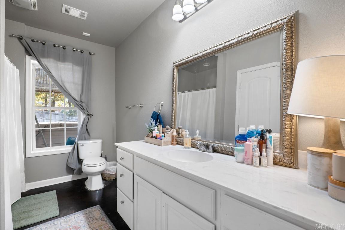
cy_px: 115
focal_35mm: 16
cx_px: 172
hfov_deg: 96.7
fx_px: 153
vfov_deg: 73.7
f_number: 7.1
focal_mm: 16
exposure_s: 1/2
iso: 125
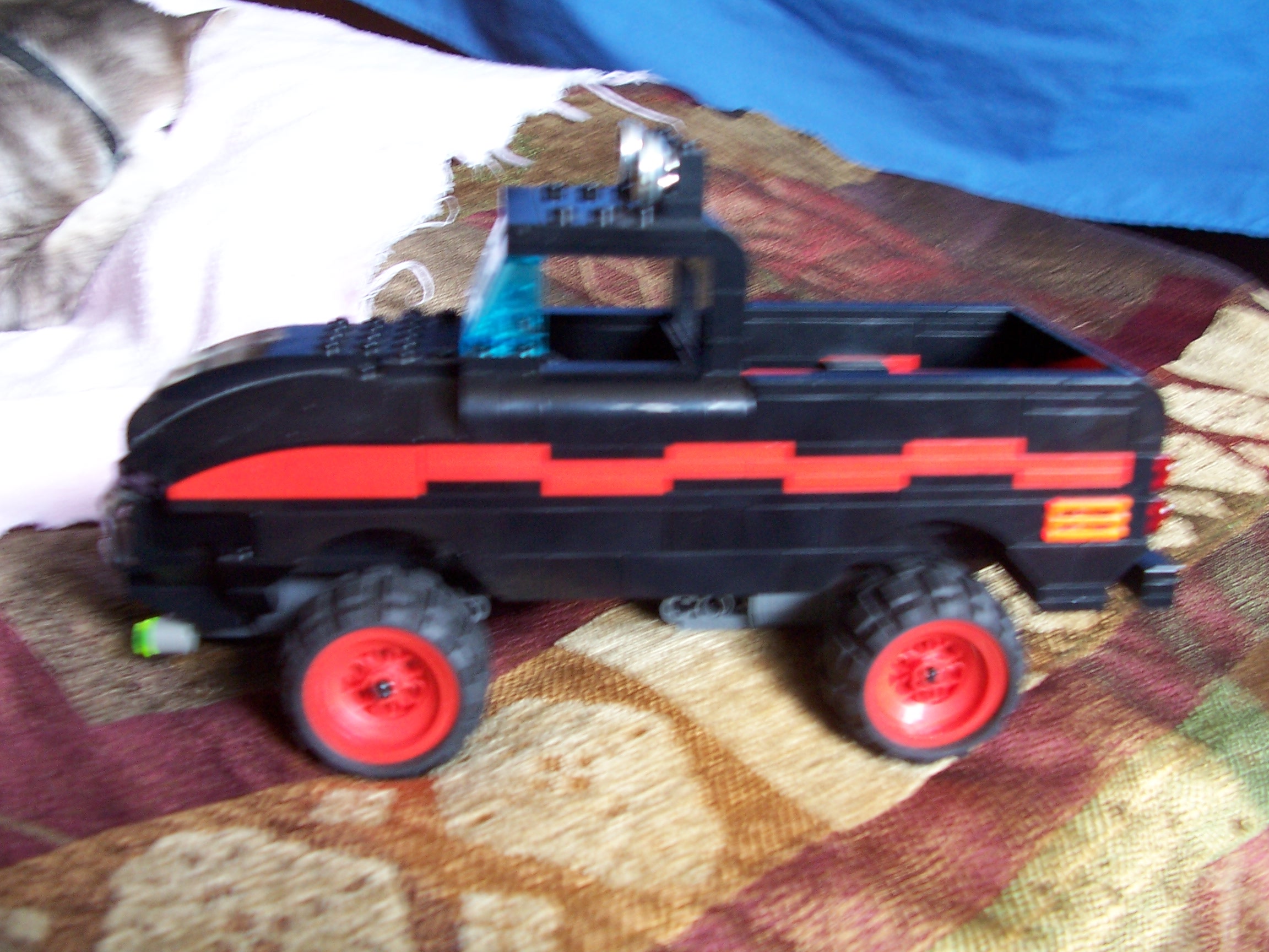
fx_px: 1283
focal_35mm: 35
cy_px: 476
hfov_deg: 52.6
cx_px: 634
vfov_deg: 40.7
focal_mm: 6
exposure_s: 1/8
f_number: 2.8
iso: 140
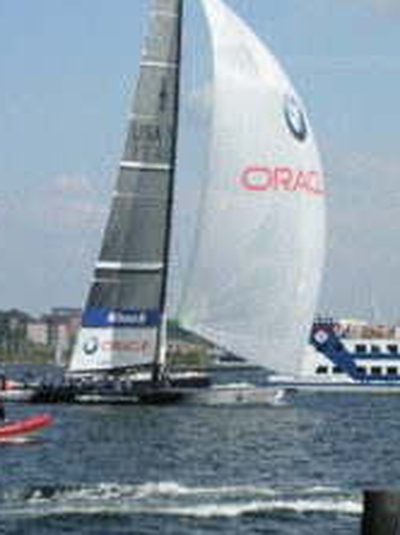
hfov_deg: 8.0
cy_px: 219
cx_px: 234
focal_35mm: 185
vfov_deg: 10.7
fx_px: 2856
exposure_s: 1/350
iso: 100
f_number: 8
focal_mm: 23.4
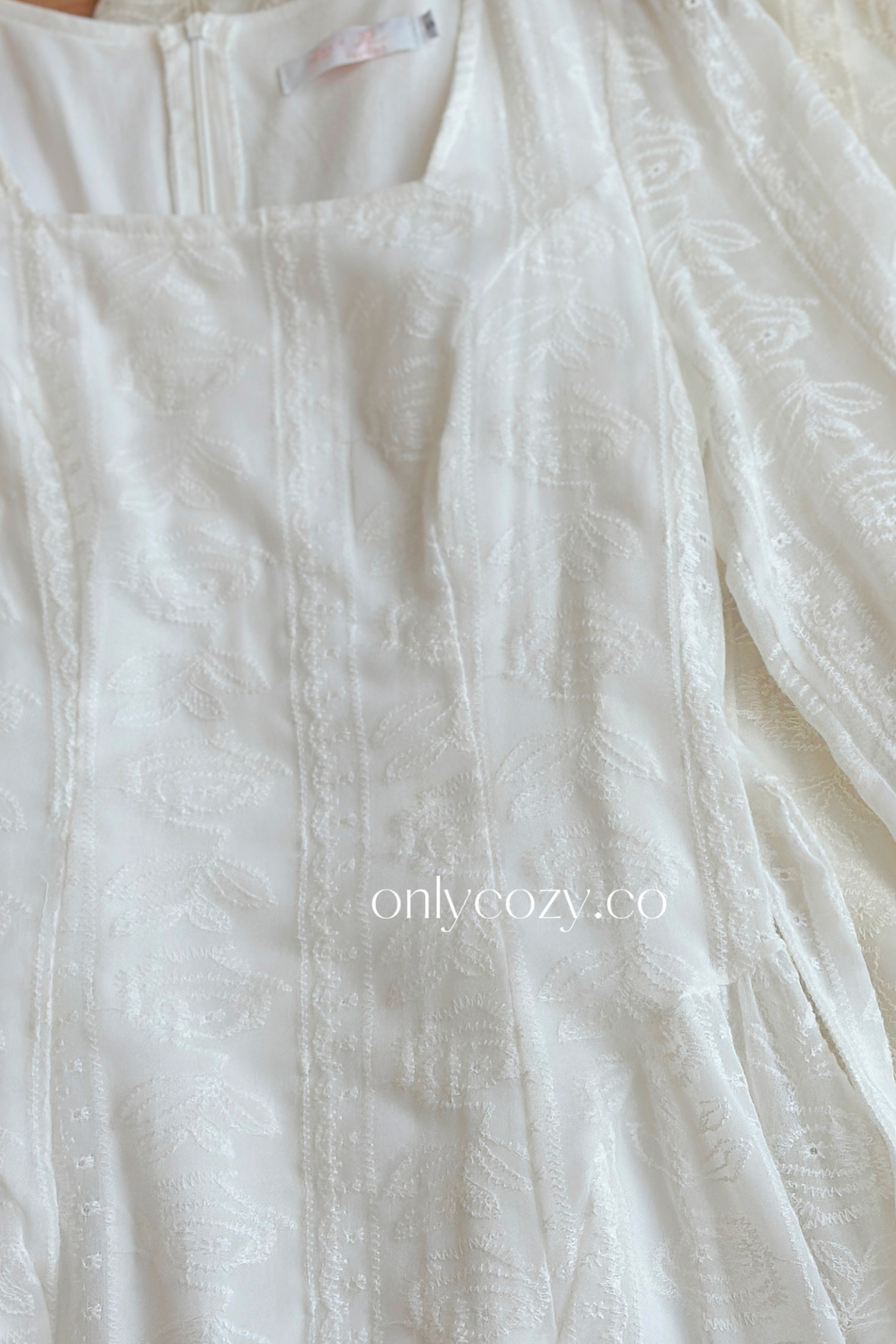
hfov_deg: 16.2
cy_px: 647
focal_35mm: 84
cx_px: 709
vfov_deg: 24.2
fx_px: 3135
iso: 80
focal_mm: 6.86
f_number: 1.78
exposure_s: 1/306
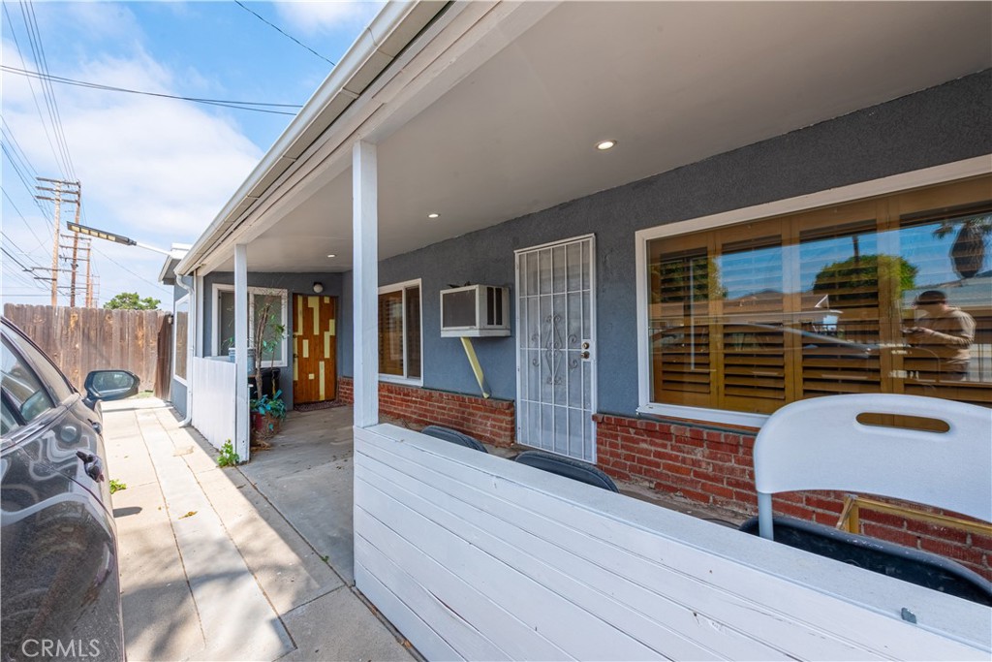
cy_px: 331
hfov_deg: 104.2
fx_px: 386
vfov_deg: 81.2
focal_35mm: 14
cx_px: 496
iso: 800
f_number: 11
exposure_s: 1/4000
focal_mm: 14
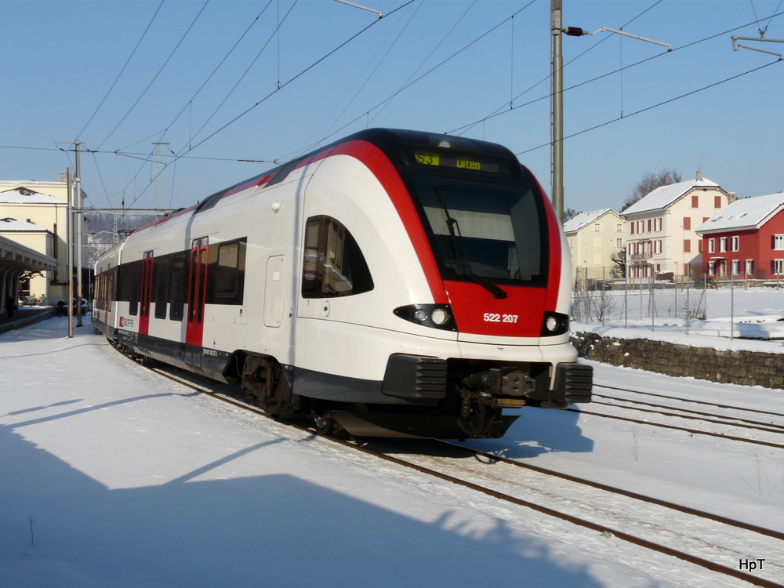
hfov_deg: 41.2
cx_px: 392
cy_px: 294
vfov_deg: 31.5
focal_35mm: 46
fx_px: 1042
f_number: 8
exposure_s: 1/400
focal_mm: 7.5
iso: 100
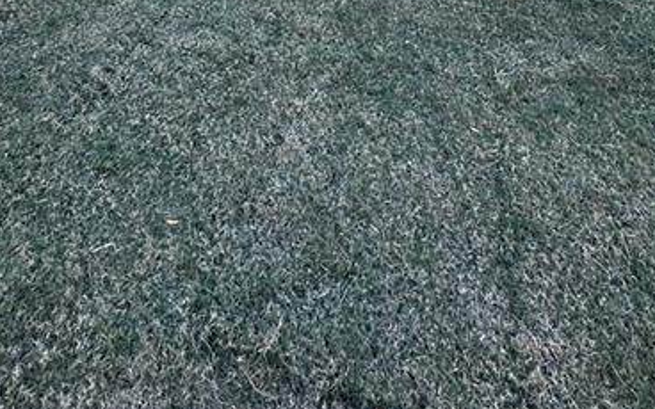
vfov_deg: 25.8
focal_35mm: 31
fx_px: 553
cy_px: -247
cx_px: 336
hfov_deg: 61.2
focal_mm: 2.22
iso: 40
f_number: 2.2
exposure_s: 1/324
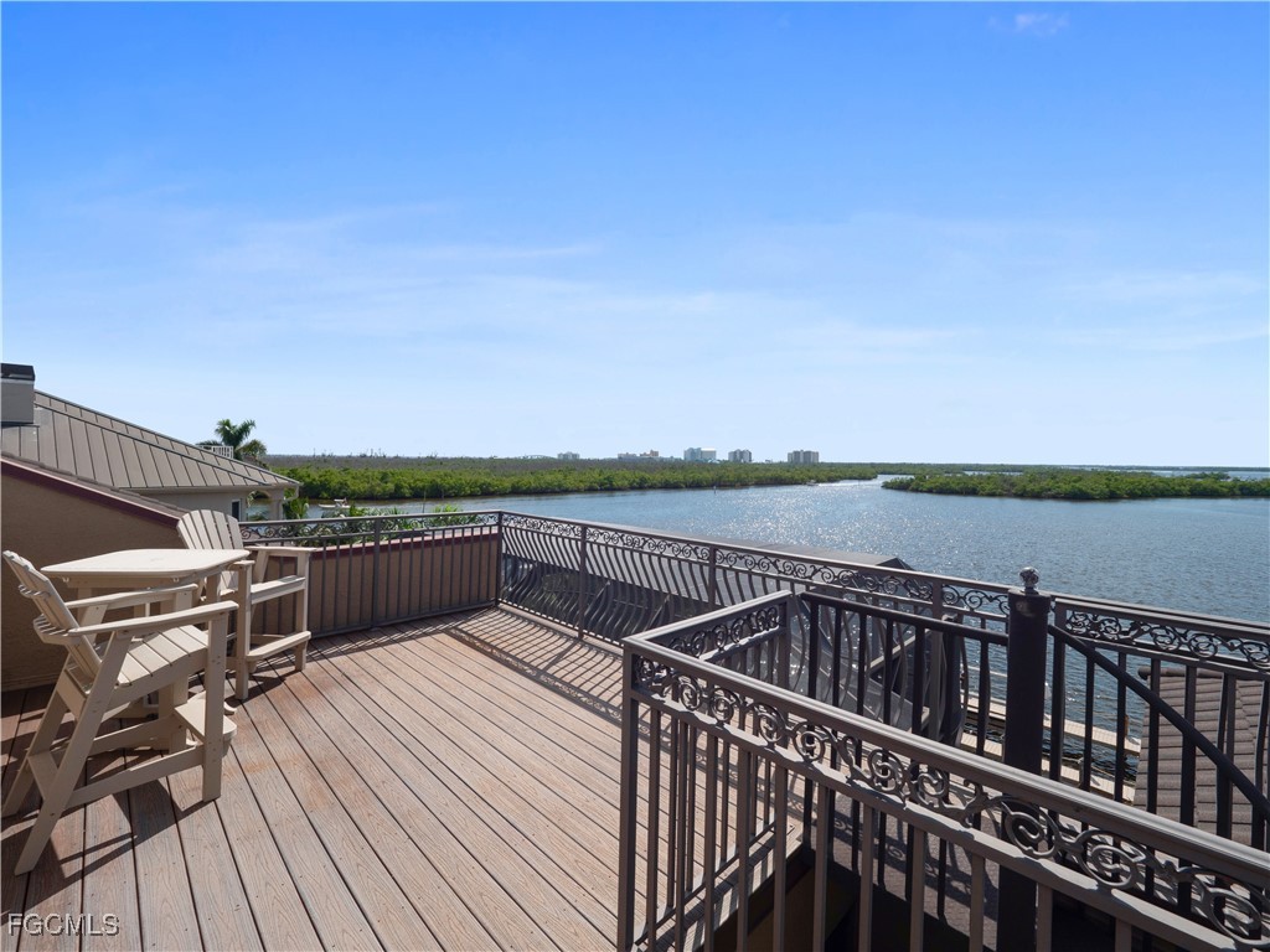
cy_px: 476
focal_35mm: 14
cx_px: 635
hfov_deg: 102.1
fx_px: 514
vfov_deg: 85.7
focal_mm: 7
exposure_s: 1/800
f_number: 7.1
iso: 200
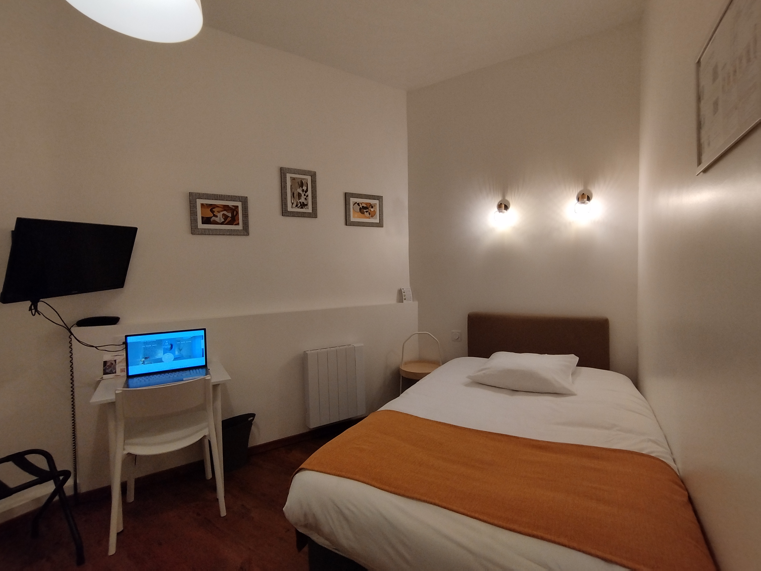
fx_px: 352
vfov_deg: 78.1
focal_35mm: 16
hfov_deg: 94.5
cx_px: 380
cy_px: 286
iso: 80
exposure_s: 1/33.3
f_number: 2.2
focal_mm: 1.65
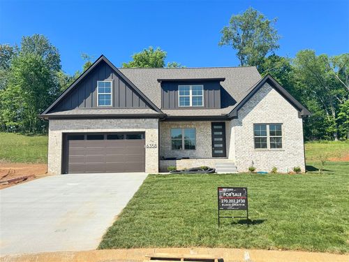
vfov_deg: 56.8
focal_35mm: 24
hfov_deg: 71.6
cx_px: 174
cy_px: 131
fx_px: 242
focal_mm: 6.76
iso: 80
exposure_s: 1/3096
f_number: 1.78
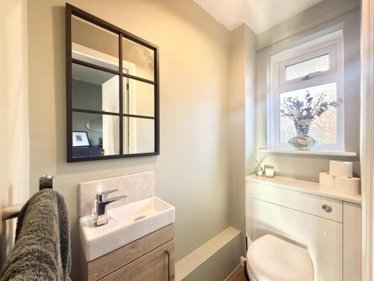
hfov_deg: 102.1
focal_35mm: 14
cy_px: 140
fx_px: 151
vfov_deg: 85.7
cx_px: 187
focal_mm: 2.22
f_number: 2.2
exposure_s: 1/100
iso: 320
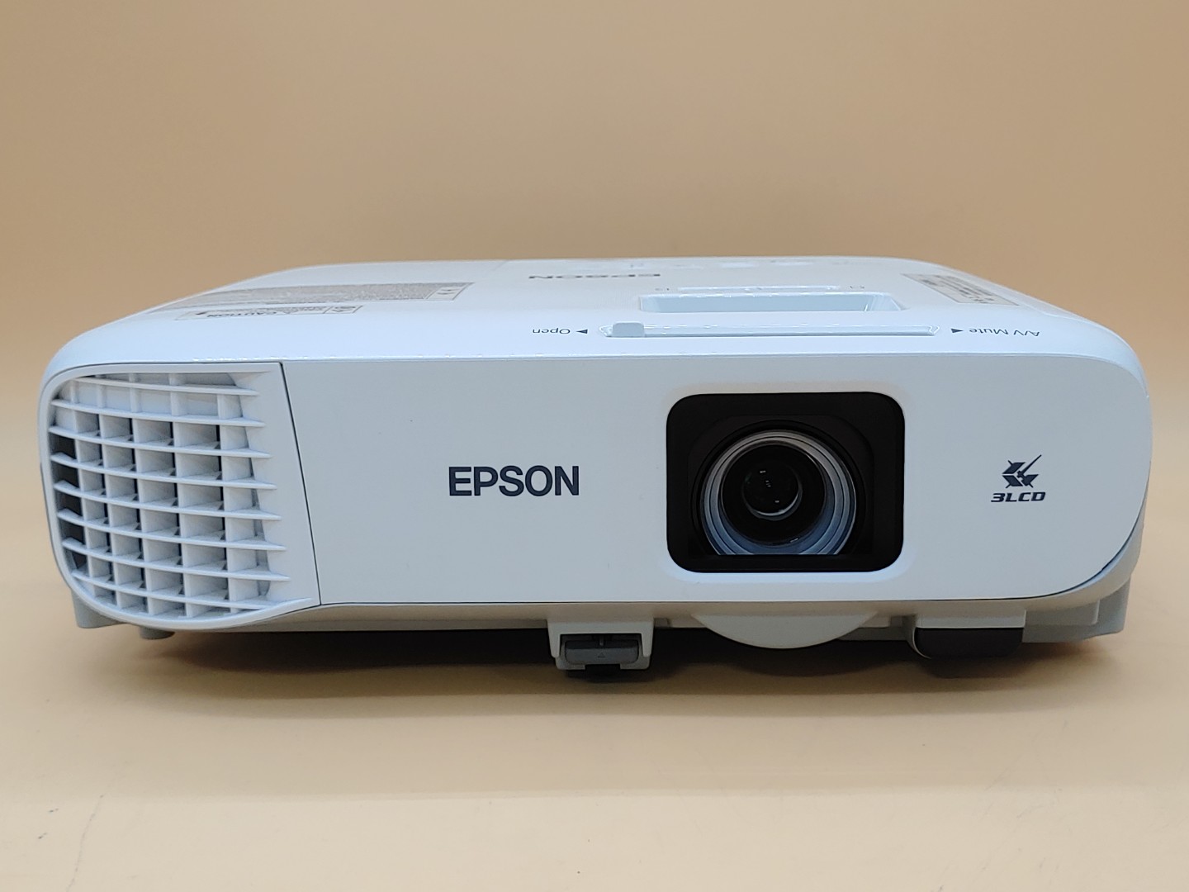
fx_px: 1511
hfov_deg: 42.9
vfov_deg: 32.9
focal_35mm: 44
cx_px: 594
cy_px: 446
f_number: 1.8
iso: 50
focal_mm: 4.36
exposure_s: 1/103
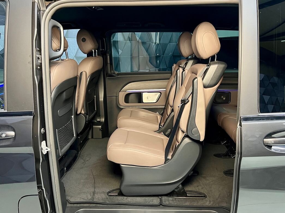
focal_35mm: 30
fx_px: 247
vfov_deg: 46.7
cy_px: 120
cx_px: 142
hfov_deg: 60.0
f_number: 1.5
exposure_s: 1/46
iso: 500
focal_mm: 5.7
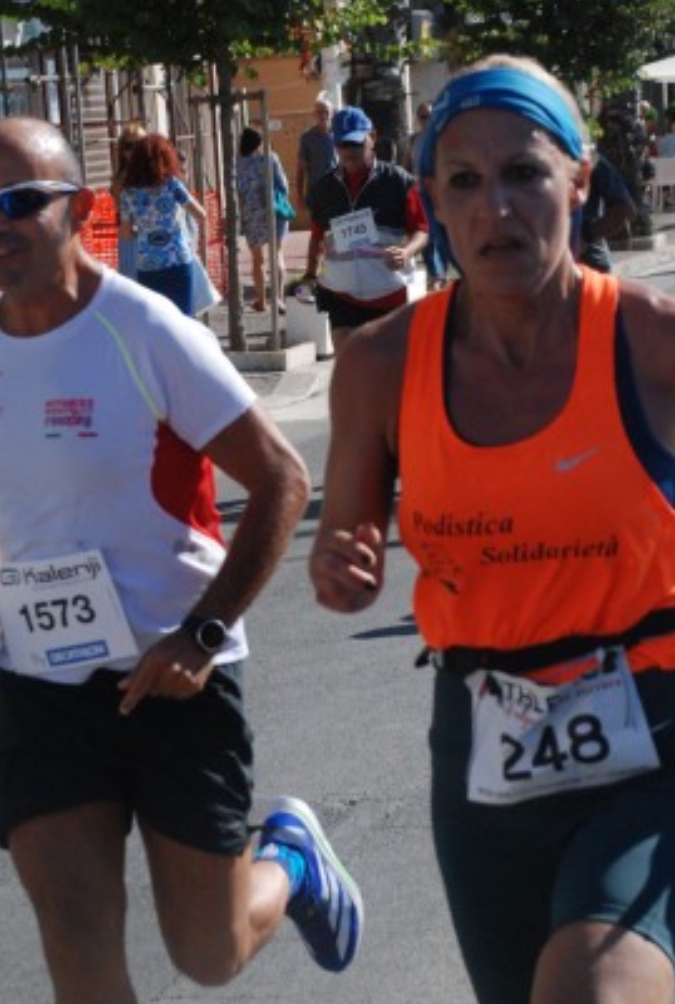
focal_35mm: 117
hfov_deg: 11.8
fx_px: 3271
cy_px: 532
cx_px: 262
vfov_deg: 17.4
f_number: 7.1
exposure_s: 1/2000
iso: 1000
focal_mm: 52
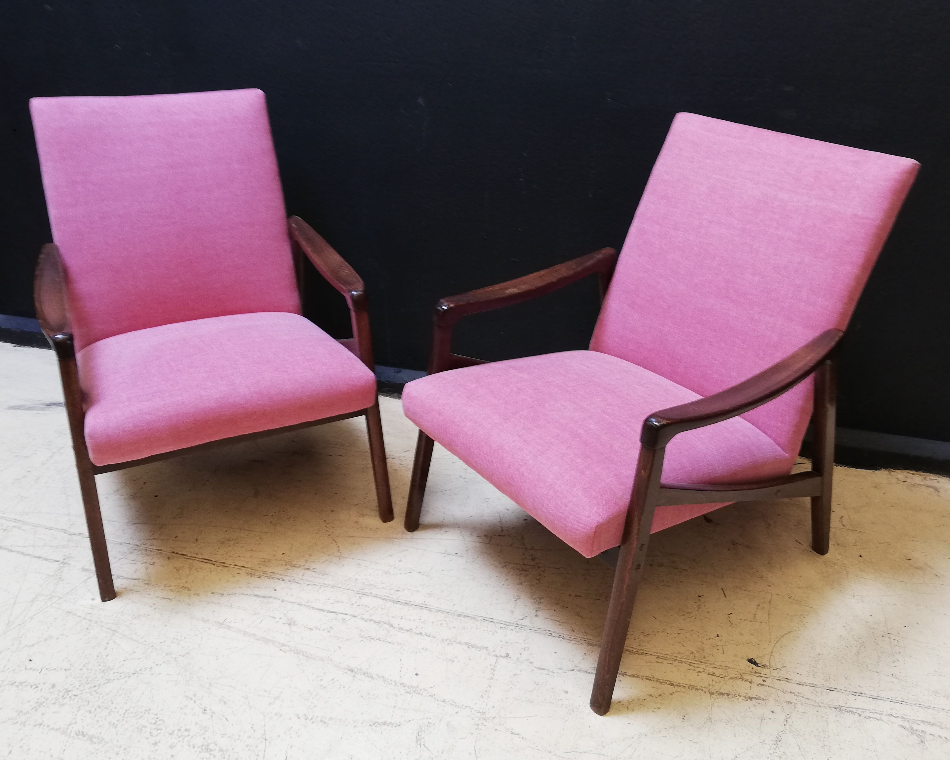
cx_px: 458
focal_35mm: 28
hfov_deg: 62.2
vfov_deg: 51.5
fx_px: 787
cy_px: 368
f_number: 2.2
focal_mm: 3.81
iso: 160
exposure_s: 1/33.3
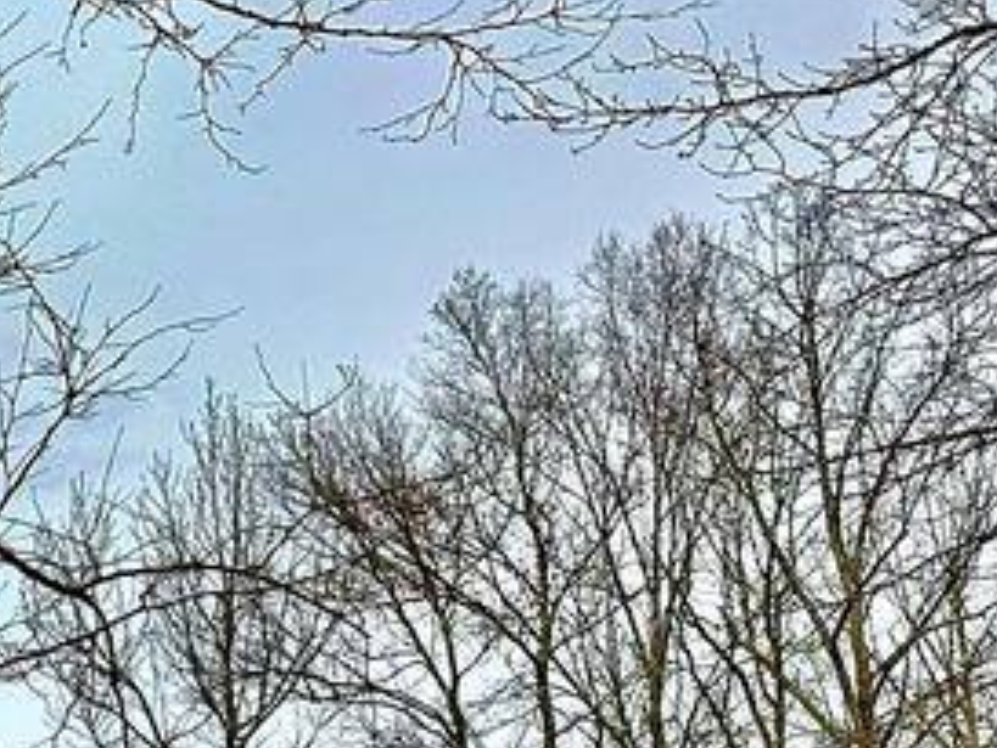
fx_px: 2593
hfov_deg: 17.4
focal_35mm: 90
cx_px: -836
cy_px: 967
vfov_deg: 15.6
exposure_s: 1/6623
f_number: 1.78
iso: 80
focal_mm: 6.86
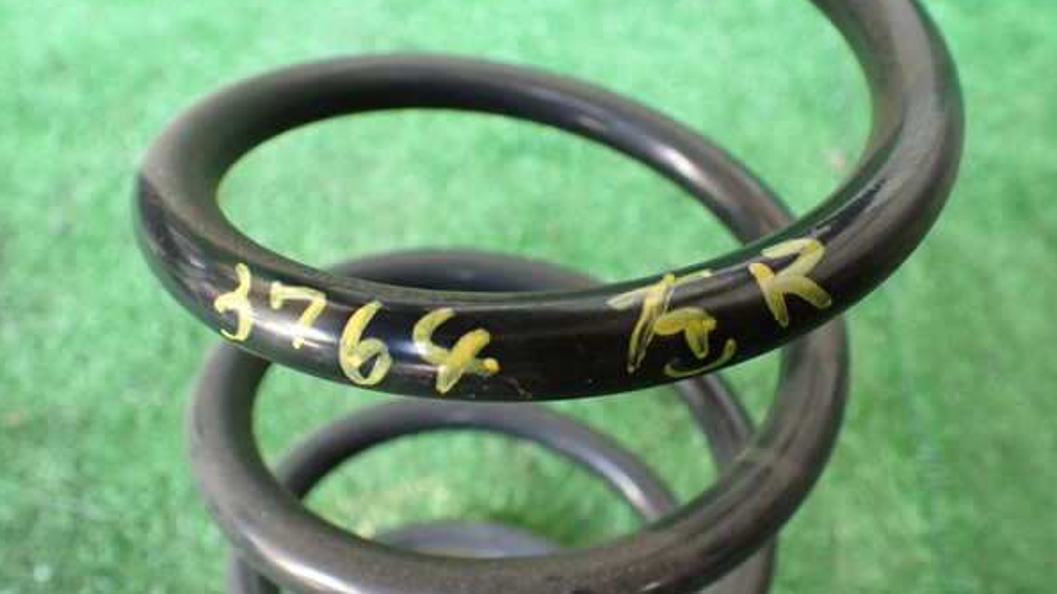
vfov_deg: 35.6
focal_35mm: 33
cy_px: 322
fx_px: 925
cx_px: 525
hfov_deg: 59.5
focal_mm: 5.4
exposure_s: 1/80
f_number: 2.3
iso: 800
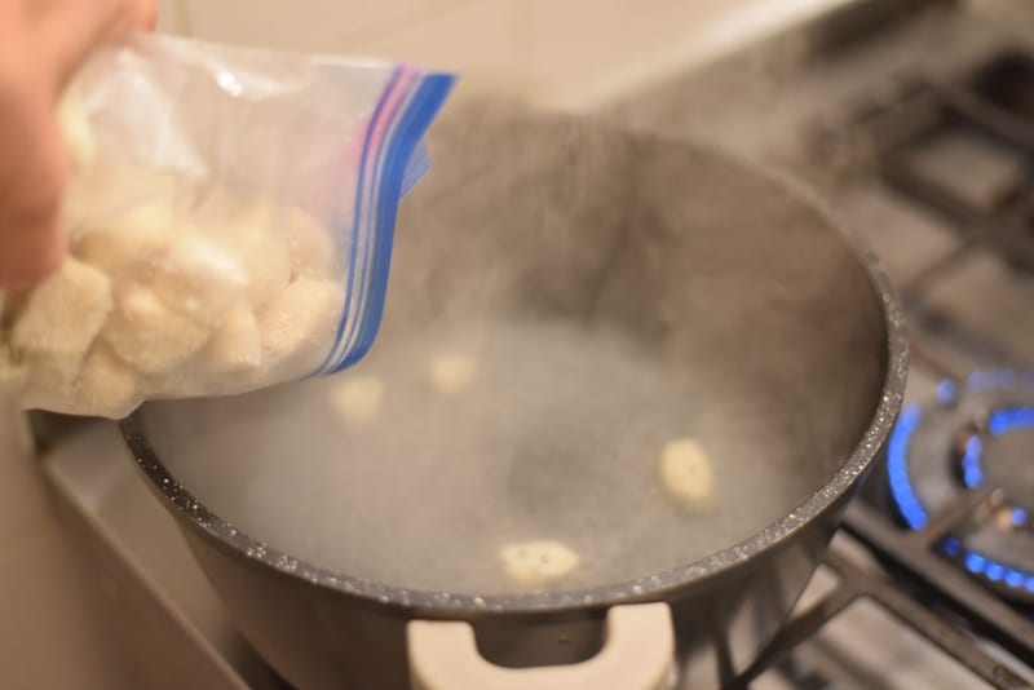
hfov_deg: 39.6
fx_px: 1437
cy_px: 345
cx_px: 517
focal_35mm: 50
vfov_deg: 27.0
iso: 1800
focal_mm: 50
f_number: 1.8
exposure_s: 1/60
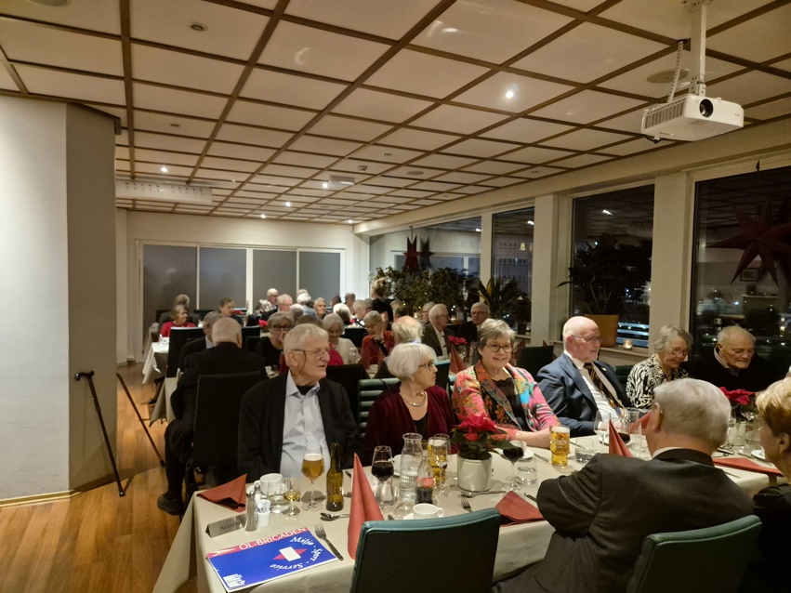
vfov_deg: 58.9
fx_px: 525
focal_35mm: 23
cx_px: 396
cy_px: 296
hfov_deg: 73.9
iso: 2500
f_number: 1.8
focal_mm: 5.4
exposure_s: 1/100
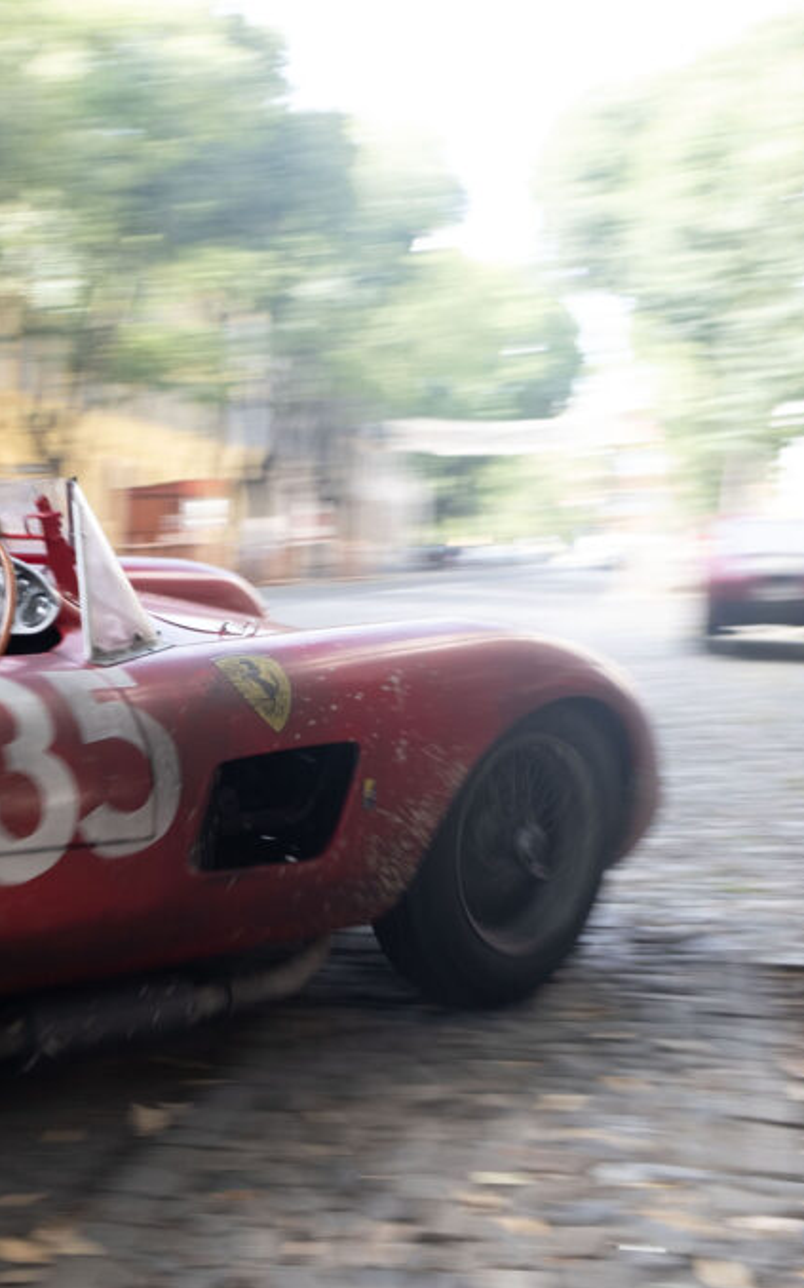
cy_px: 648
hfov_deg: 23.0
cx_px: -4
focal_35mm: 54
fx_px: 1894
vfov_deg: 37.5
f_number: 5
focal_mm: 23
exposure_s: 1/60
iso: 200
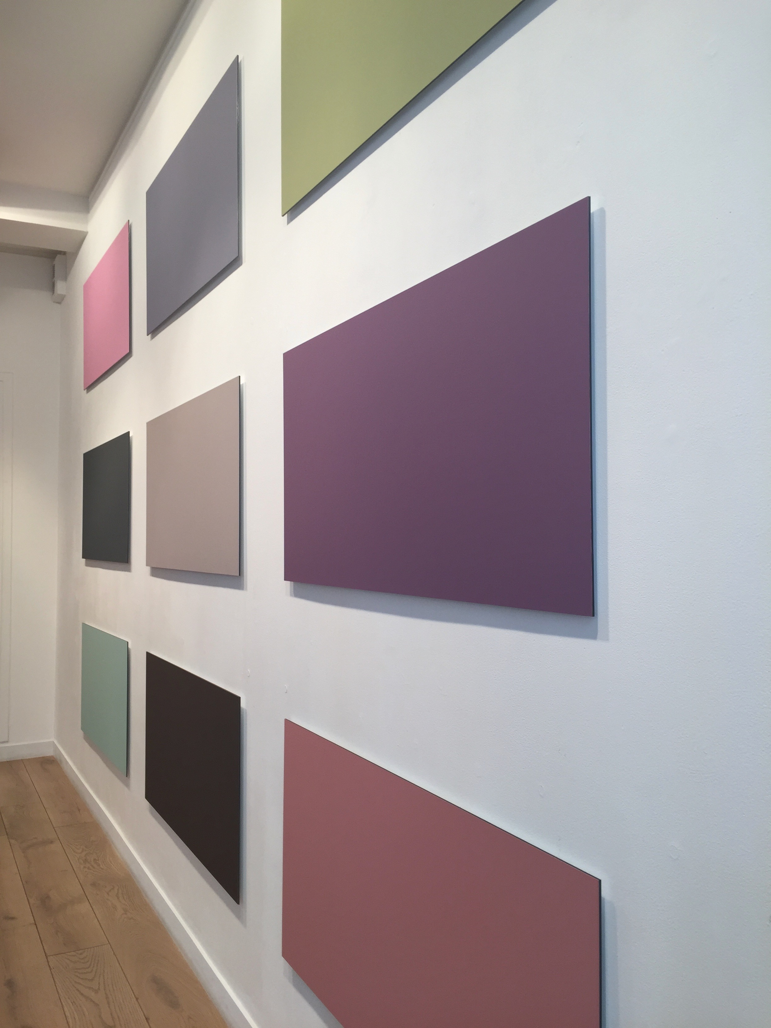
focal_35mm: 29
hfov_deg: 48.2
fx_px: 861
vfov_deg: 61.7
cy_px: 514
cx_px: 386
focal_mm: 4.15
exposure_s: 1/50
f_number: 2.2
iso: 40
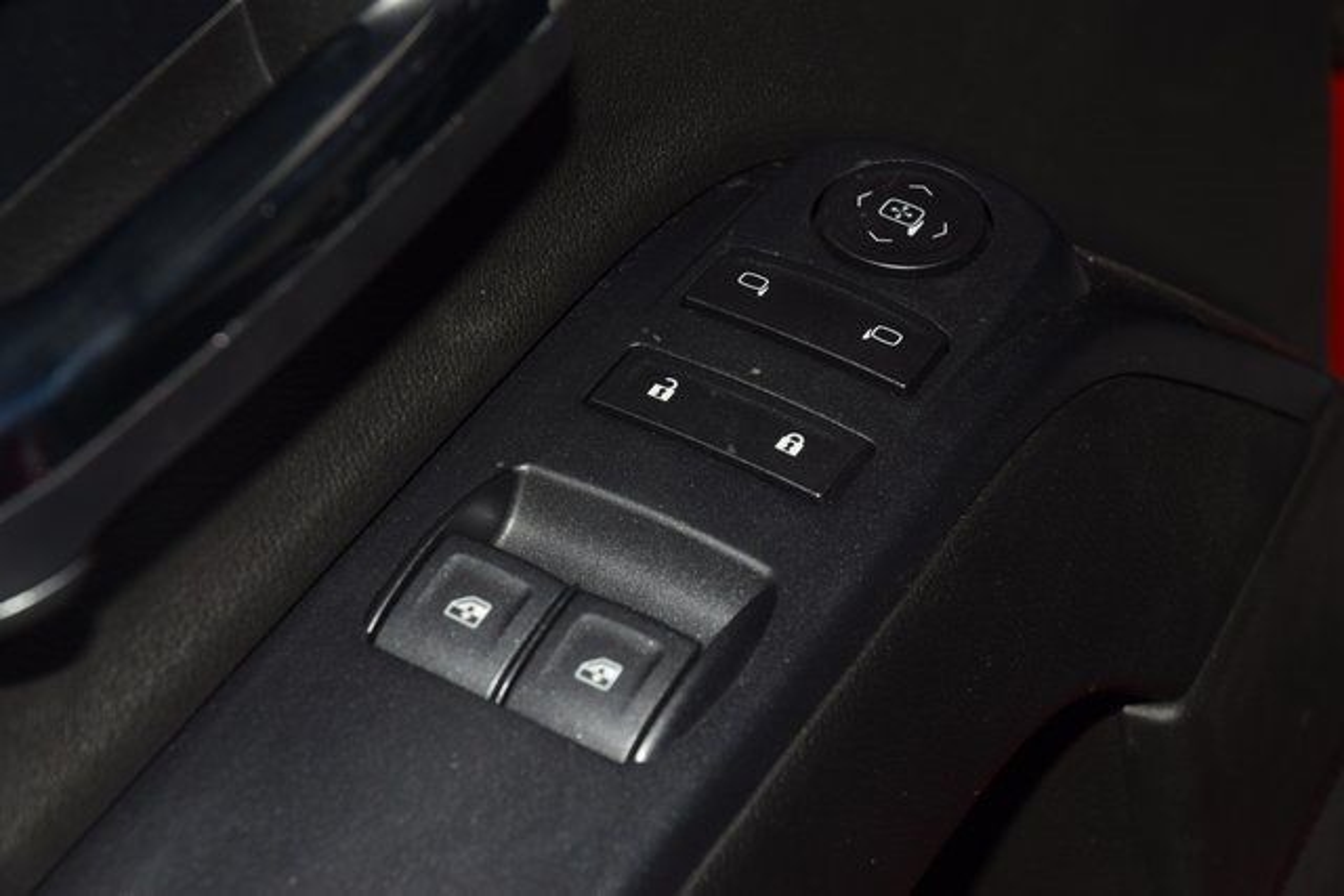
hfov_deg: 19.5
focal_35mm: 105
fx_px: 3921
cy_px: 448
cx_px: 672
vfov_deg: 13.0
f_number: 8
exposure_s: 1/125
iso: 100
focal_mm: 70
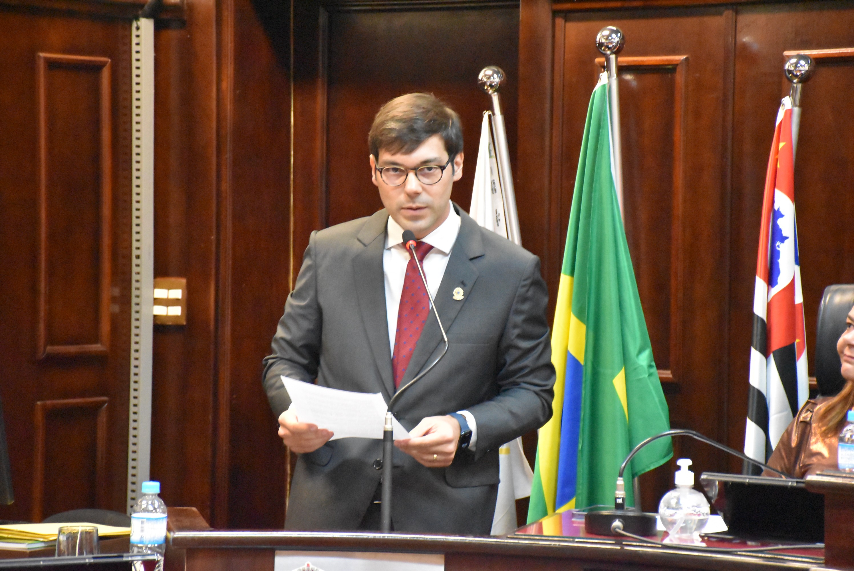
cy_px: 286
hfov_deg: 14.4
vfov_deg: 9.6
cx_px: 427
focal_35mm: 142
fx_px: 3383
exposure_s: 1/80
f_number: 5.3
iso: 12800
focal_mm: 95
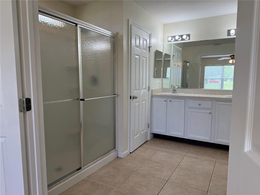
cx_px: 130
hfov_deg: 71.6
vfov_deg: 56.8
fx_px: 180
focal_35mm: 24
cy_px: 98
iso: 100
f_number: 1.78
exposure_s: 1/347
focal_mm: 6.76
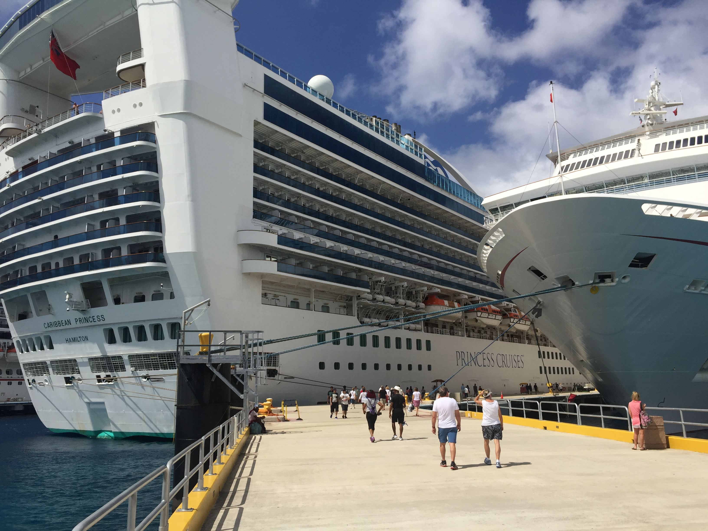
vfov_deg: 48.2
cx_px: 354
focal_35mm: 29
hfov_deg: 61.7
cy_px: 266
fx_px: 593
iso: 32
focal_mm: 4.15
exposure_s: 1/3968
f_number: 2.2
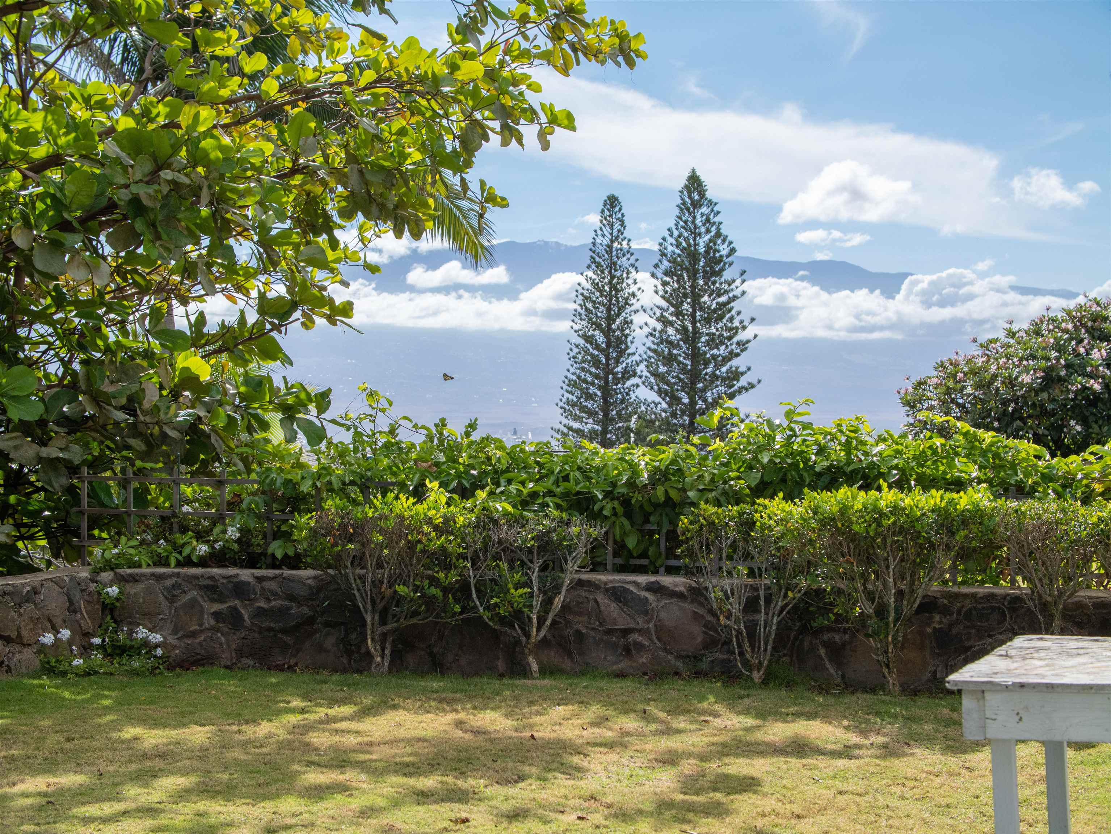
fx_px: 2312
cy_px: 417
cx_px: 556
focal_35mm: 72
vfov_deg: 20.5
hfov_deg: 27.0
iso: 400
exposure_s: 1/800
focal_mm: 36
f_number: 5.6
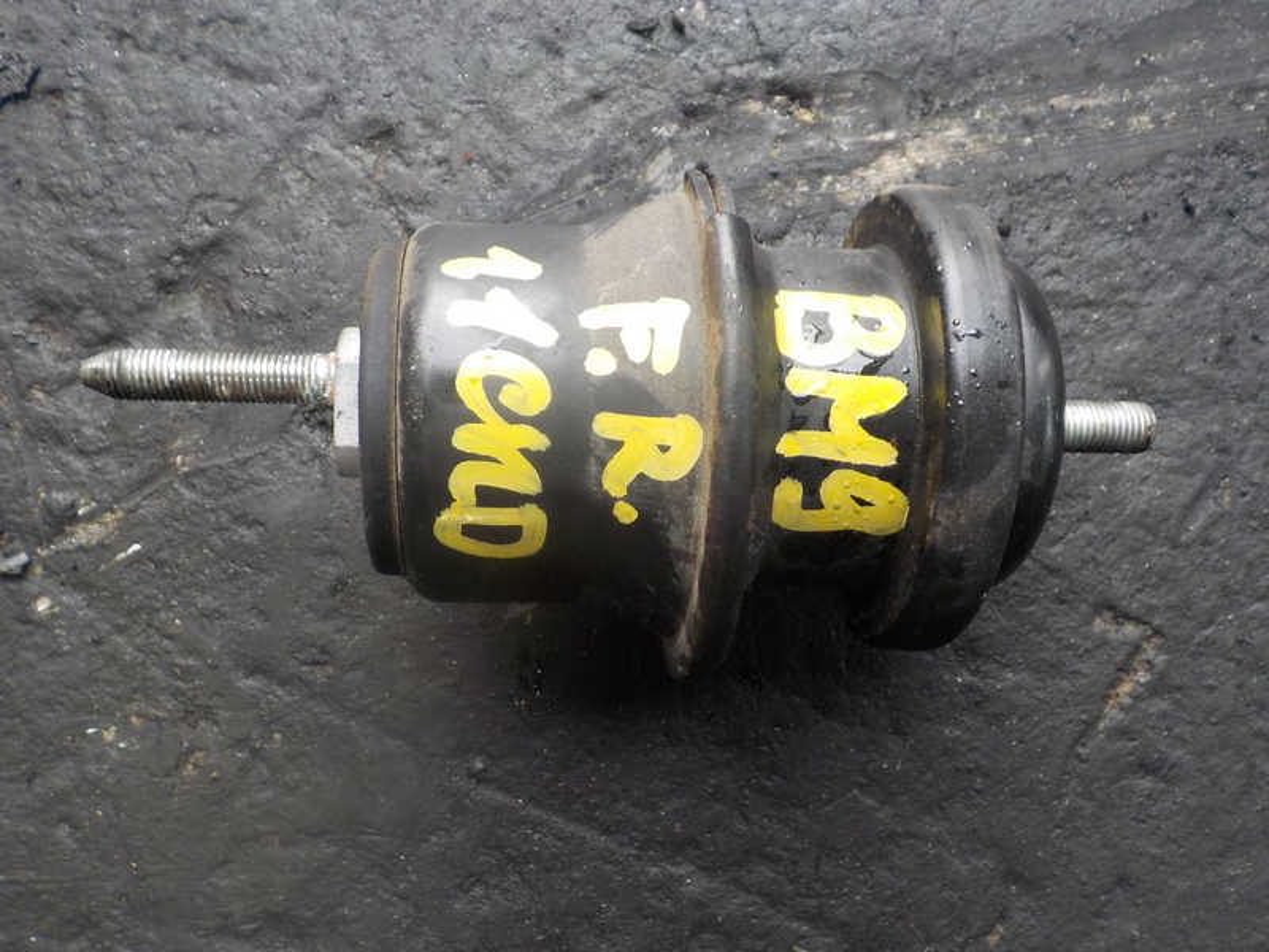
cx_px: 634
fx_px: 1100
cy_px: 476
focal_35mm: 30
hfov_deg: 60.0
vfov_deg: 46.8
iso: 125
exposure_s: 1/50
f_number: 3.3
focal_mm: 4.1
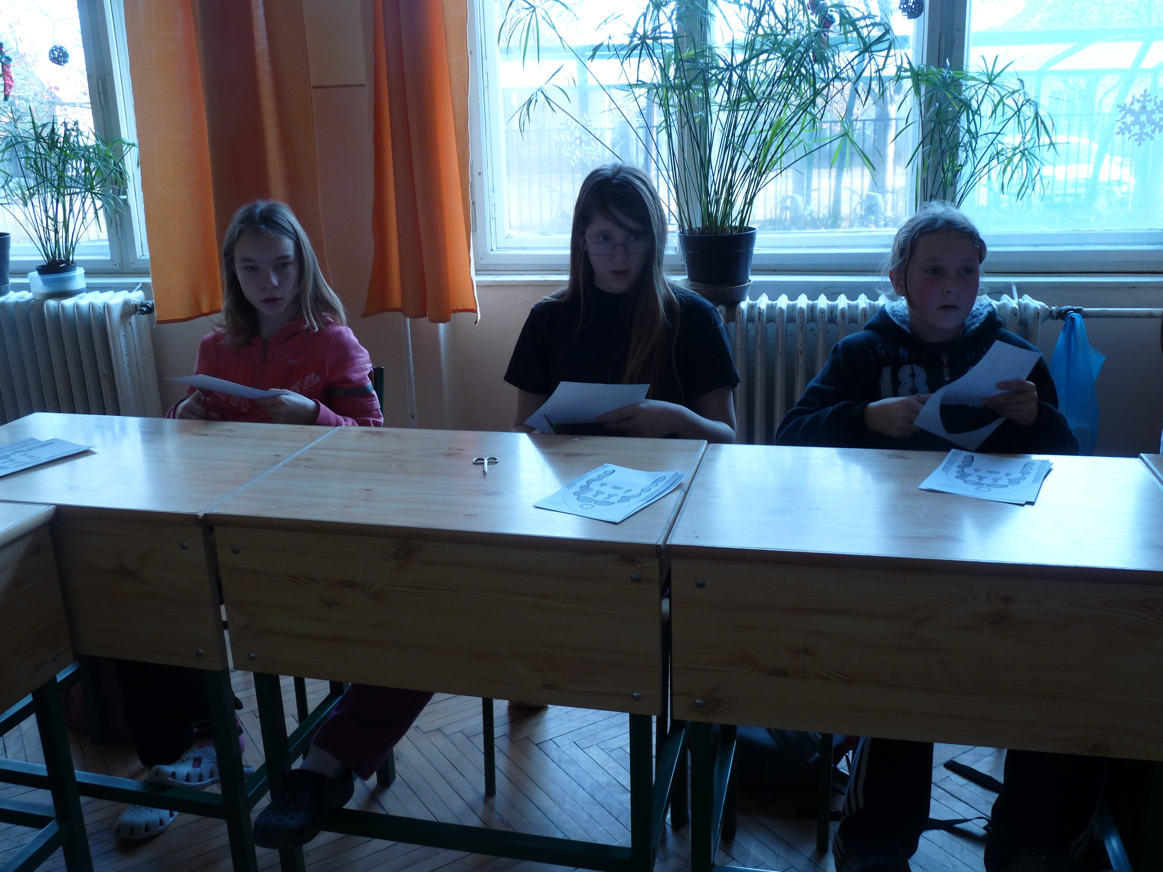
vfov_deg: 45.4
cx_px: 582
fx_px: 1042
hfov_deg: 58.4
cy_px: 436
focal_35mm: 31
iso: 100
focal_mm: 5.5
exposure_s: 1/30
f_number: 3
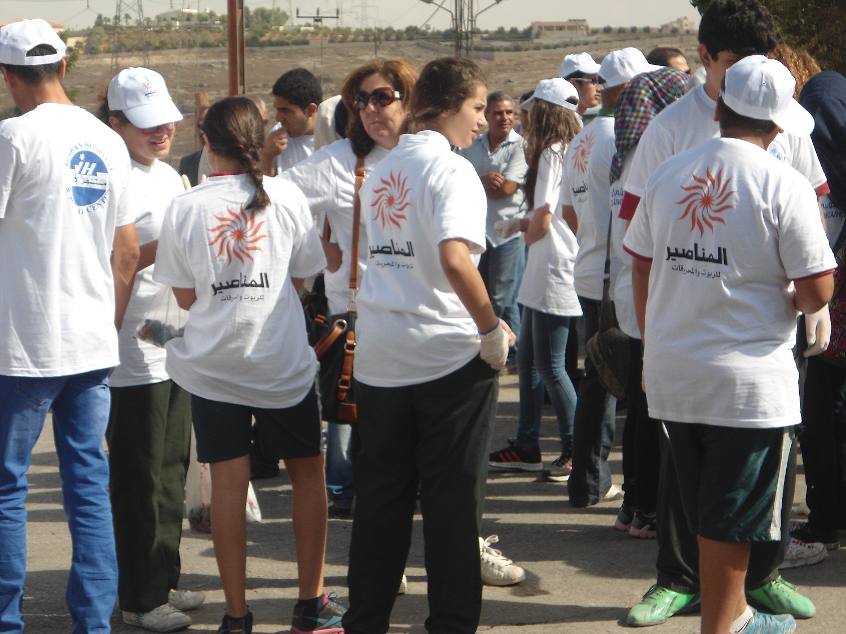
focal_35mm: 88
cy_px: 317
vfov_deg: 16.8
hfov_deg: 22.3
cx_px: 423
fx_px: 2151
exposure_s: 1/400
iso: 80
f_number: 5.2
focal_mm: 15.7
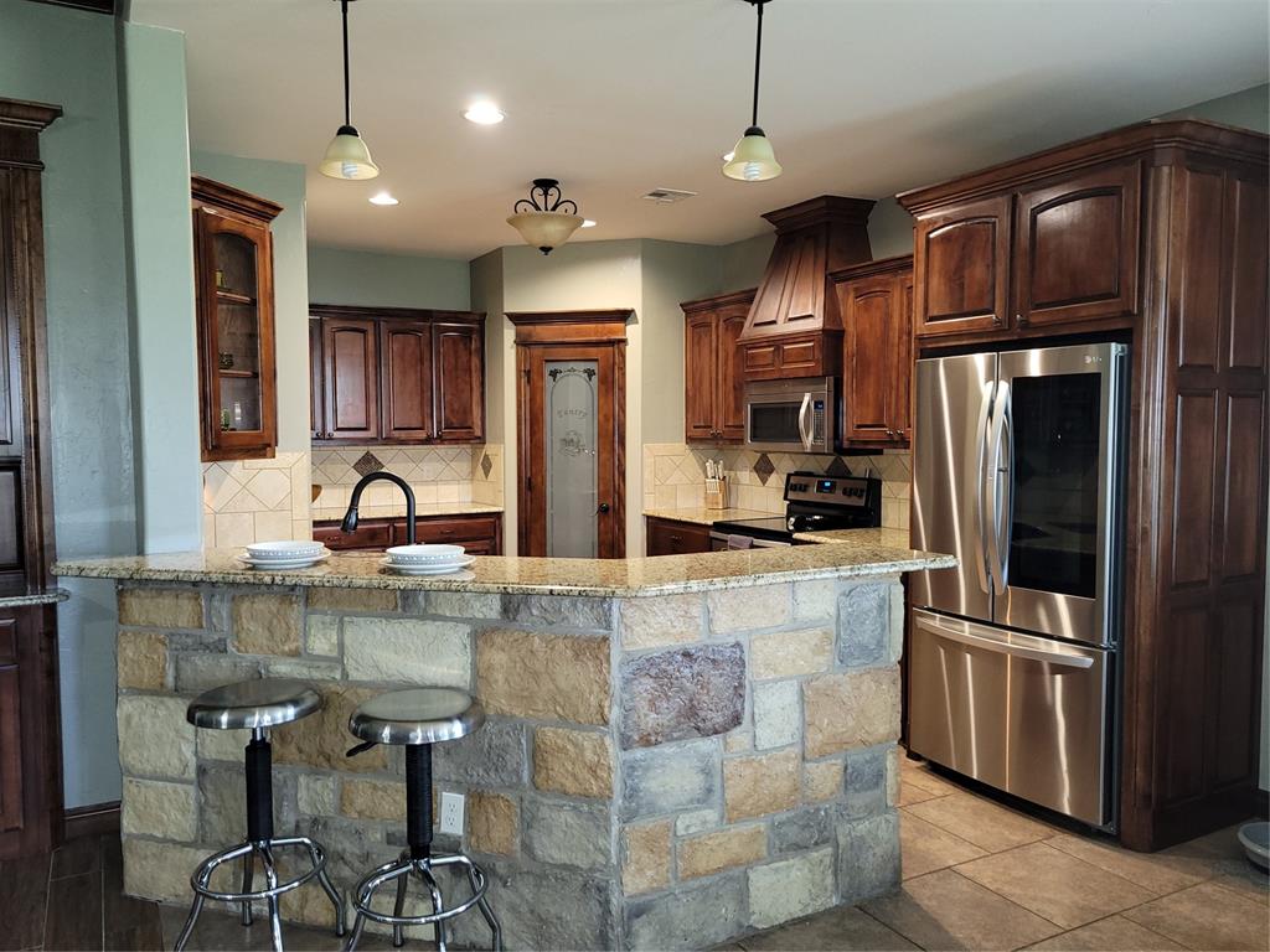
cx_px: 635
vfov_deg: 53.1
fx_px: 954
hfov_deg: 67.3
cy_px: 476
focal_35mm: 26
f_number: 1.8
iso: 125
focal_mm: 5.4
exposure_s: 1/9.99
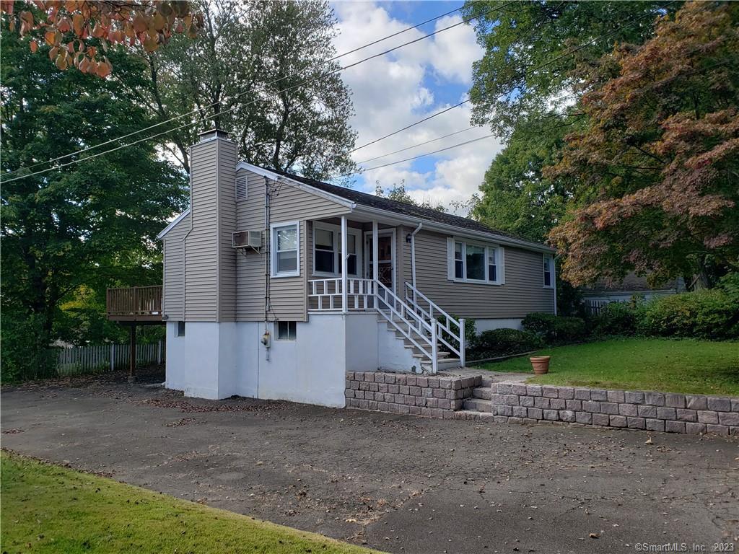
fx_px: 555
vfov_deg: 53.1
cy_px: 277
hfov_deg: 67.3
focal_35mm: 26
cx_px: 370
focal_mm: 4.3
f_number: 2.4
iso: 50
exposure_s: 1/895
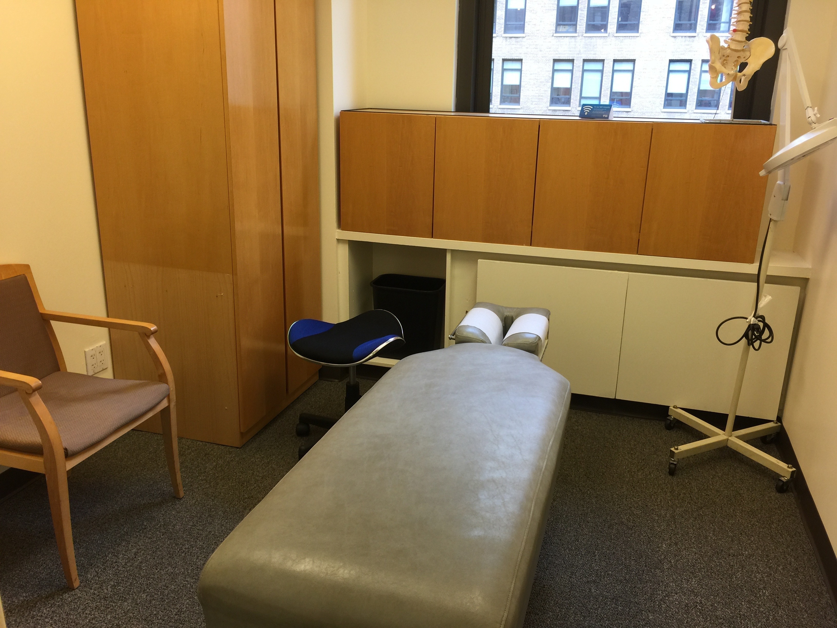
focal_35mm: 29
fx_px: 701
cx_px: 418
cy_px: 314
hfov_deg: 61.7
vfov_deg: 48.2
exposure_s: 1/30
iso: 32
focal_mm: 4.15
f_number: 2.2
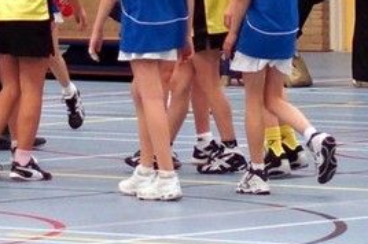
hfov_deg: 7.2
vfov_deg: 4.7
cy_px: -159
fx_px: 2930
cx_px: 303
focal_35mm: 287
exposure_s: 1/250
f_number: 1.6
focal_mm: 50
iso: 800
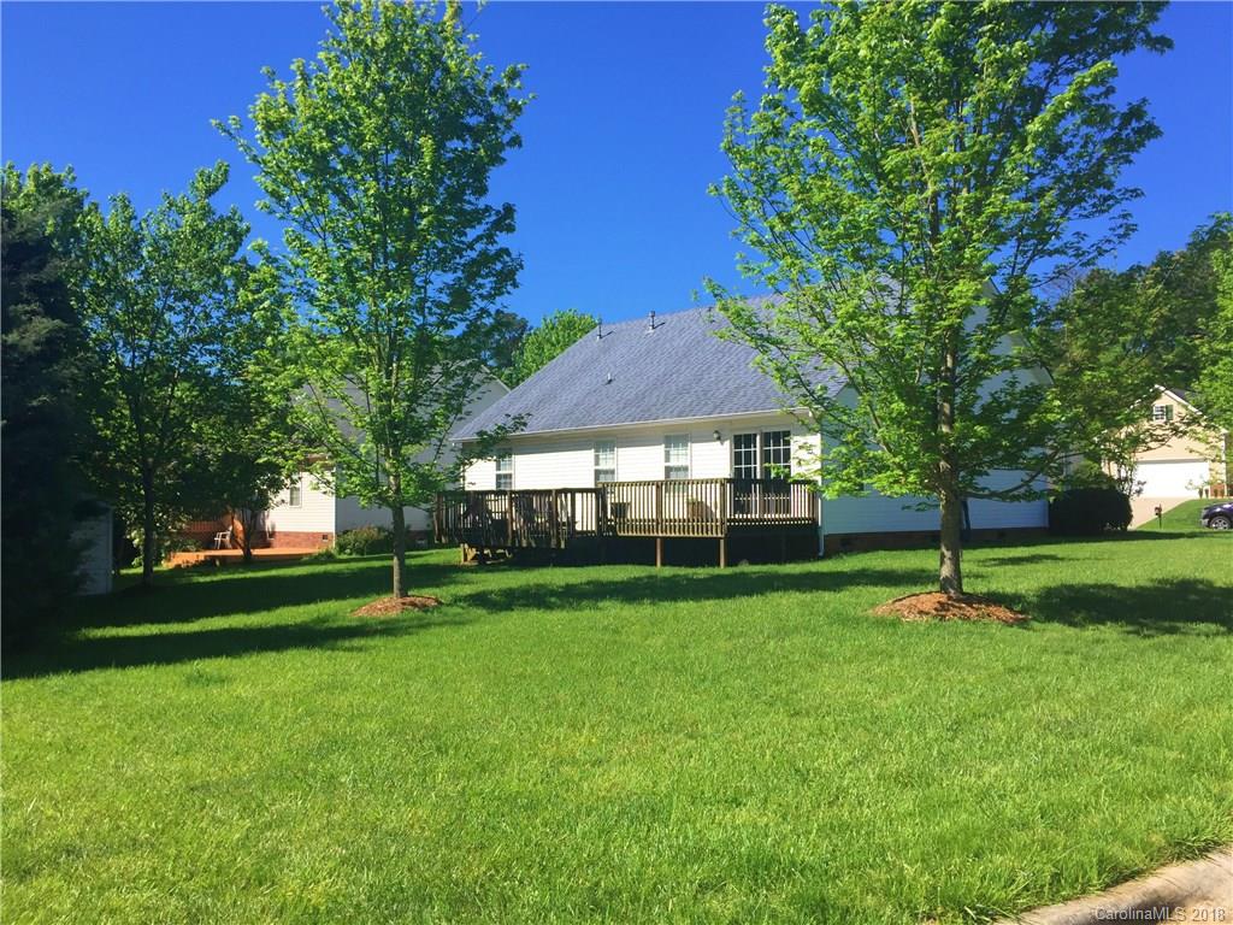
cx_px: 616
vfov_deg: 48.2
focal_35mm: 29
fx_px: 1033
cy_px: 462
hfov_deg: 61.7
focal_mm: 4.15
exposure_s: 1/1464
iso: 32
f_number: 2.2
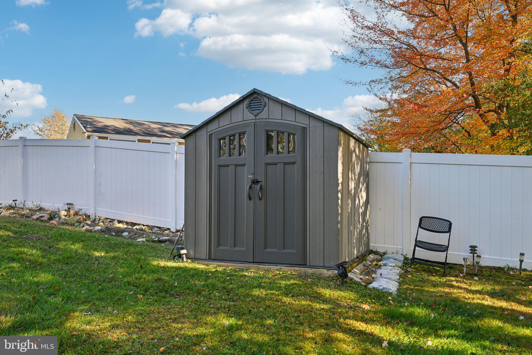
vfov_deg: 48.7
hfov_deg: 68.4
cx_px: 266
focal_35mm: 26
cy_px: 178
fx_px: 392
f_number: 8
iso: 400
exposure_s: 1/125
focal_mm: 26.5
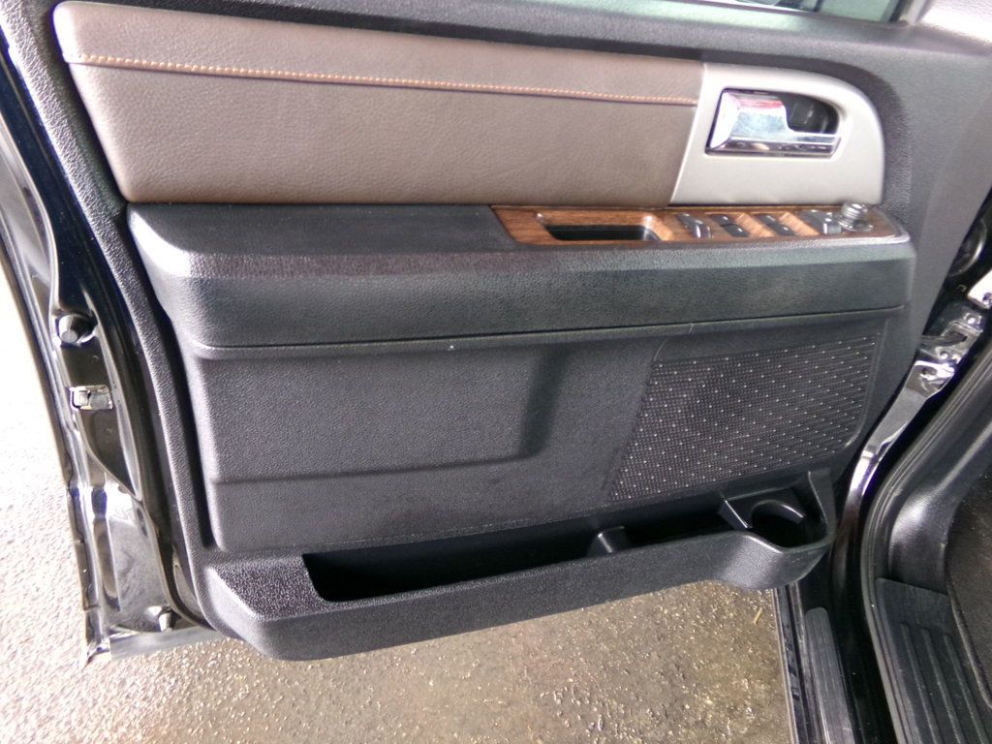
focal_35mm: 24
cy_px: 372
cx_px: 496
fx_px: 688
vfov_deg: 56.8
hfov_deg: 71.6
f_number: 3.7
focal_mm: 4.3
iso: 475
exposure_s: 1/17
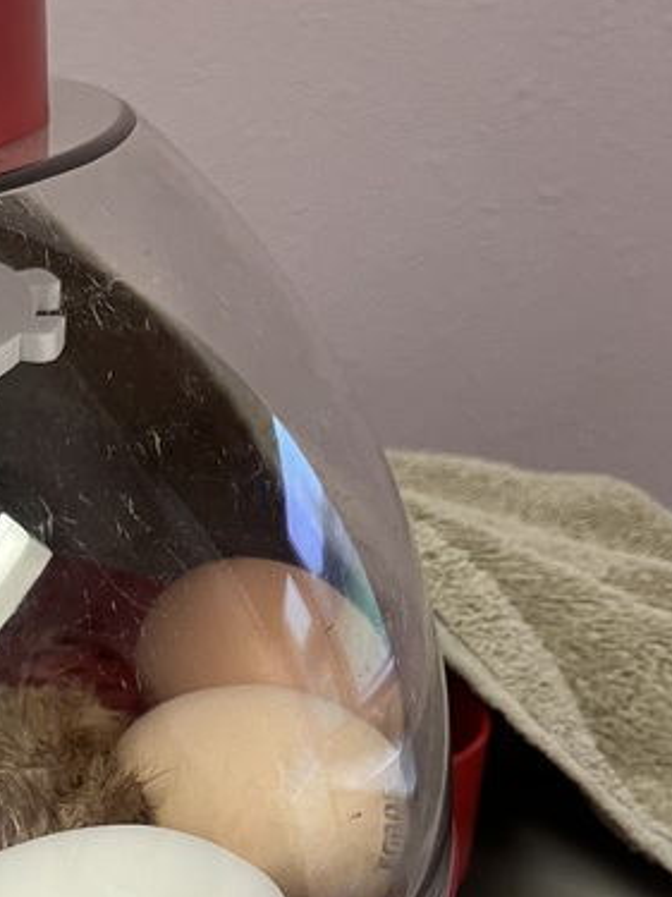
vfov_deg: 26.2
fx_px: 1839
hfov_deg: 19.5
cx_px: -132
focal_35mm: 71
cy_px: 866
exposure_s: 1/57
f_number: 1.6
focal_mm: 5.1
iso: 200
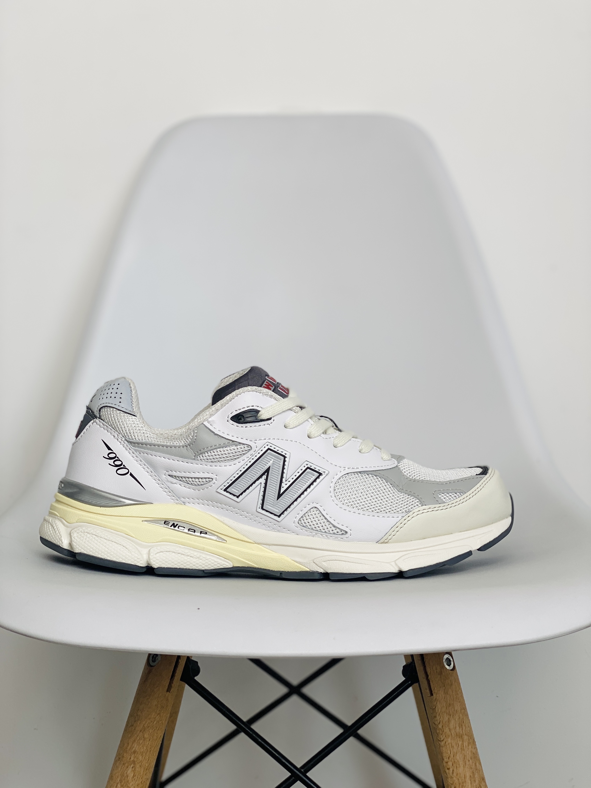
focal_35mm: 52
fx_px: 1184
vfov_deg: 36.8
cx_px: 296
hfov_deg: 28.0
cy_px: 394
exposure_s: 1/214
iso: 20
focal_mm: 6
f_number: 2
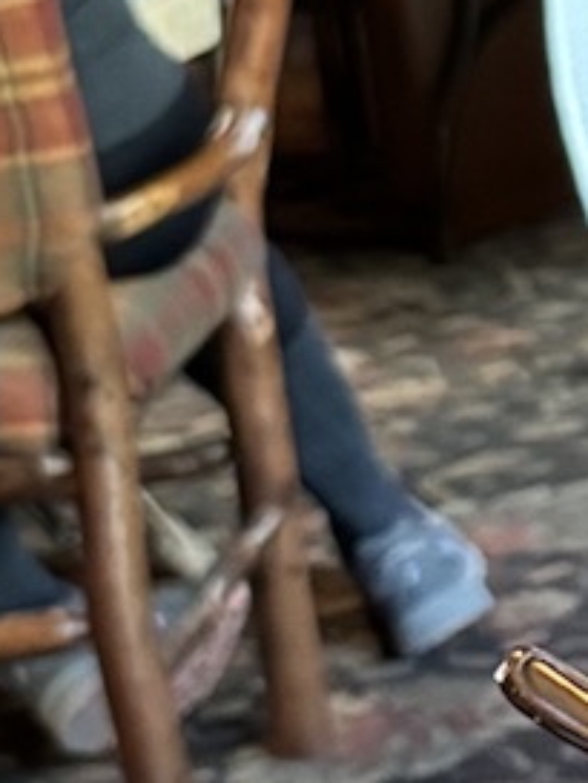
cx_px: 1563
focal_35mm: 176
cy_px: -14
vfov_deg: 11.1
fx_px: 3983
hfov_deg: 7.7
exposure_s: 1/30
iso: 800
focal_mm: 6.76
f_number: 1.78
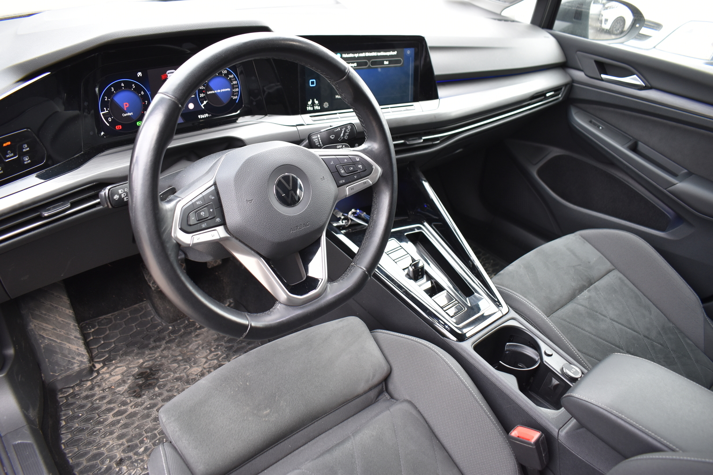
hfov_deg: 67.4
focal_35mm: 27
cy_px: 238
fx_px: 535
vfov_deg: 47.9
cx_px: 356
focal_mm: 18
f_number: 4
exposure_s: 1/60
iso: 400
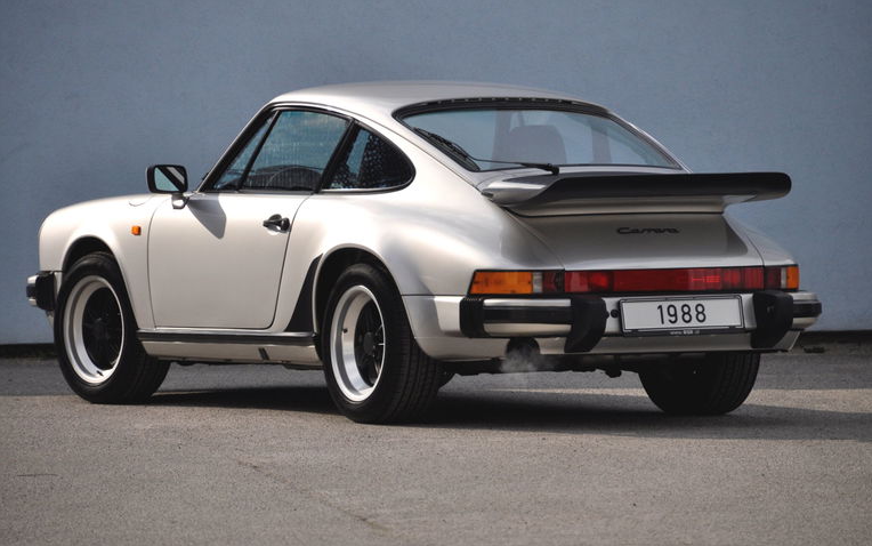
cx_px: 437
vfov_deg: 4.9
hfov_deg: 7.8
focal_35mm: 269
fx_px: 6383
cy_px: 263
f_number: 6
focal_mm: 175
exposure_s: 1/1250
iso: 500
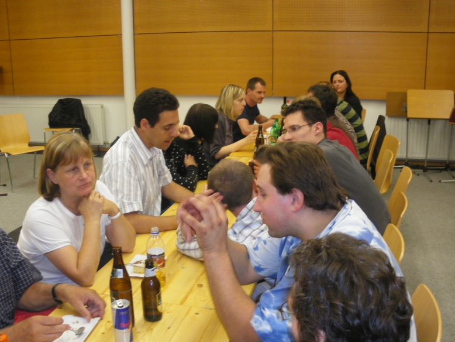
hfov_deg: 50.1
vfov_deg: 38.7
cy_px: 167
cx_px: 225
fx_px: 486
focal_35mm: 37
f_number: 3.5
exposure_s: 1/50
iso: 400
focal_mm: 6.3
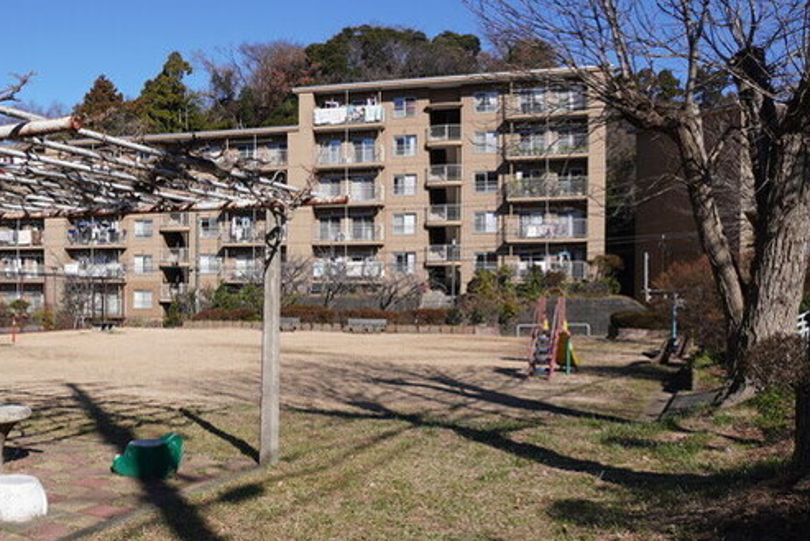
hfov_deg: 48.6
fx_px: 855
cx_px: 199
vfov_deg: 35.0
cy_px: 300
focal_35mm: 38
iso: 100
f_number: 5
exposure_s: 1/800
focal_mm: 16
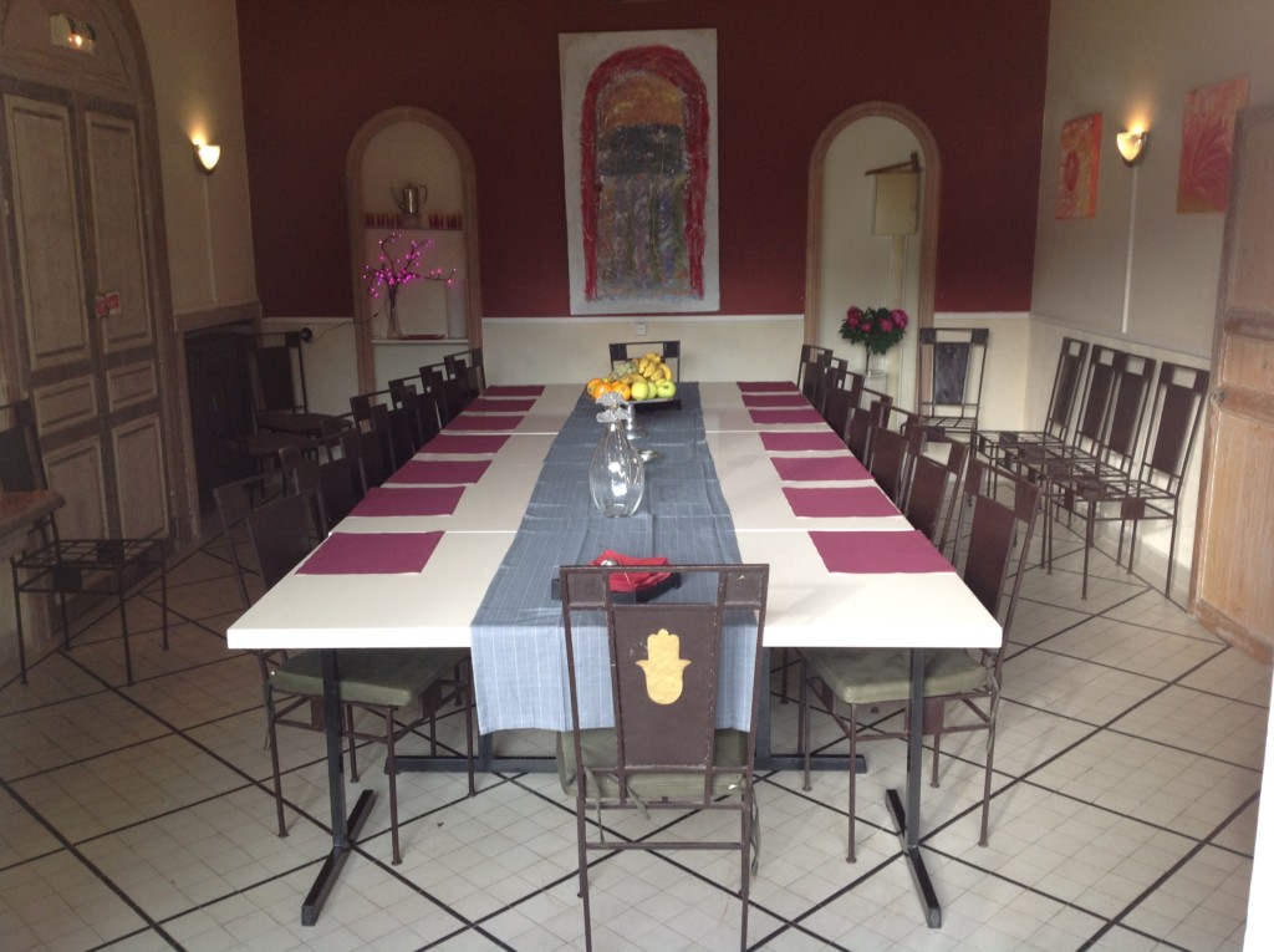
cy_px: 476
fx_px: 1286
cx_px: 637
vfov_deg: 40.6
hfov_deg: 52.7
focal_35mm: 35
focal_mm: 4.28
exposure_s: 1/40
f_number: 2.4
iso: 64
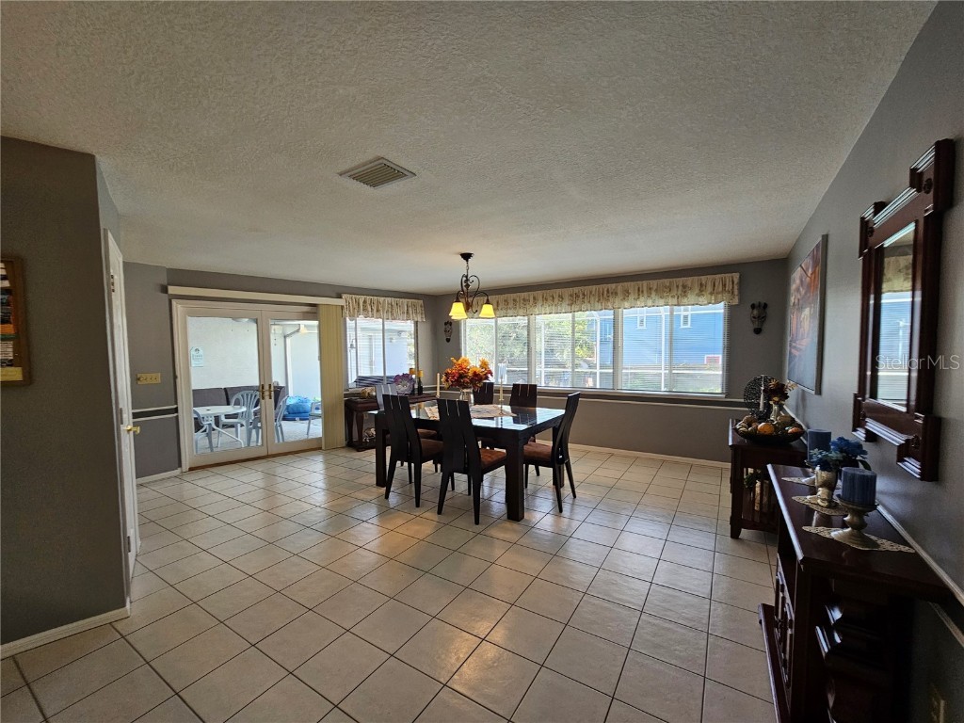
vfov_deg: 89.9
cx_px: 482
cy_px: 362
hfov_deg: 106.2
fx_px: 362
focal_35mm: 13
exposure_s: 1/60
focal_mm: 2.2
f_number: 2.2
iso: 100
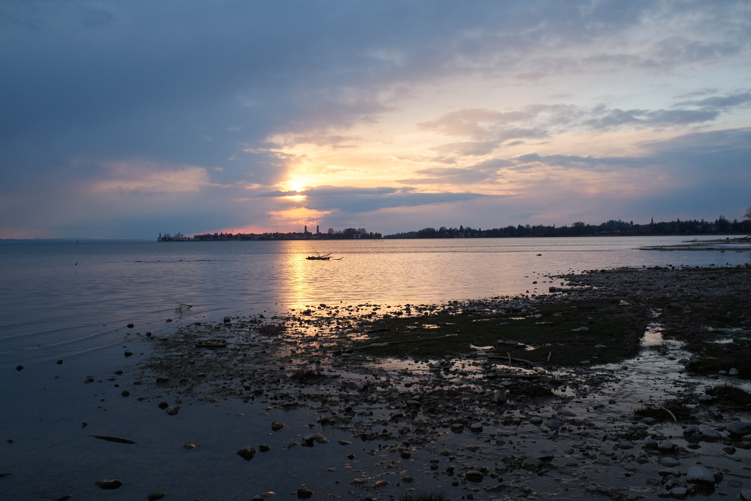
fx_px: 730
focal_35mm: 35
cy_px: 250
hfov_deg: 54.4
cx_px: 376
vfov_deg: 37.9
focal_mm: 23
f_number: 4.5
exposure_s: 1/850
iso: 800
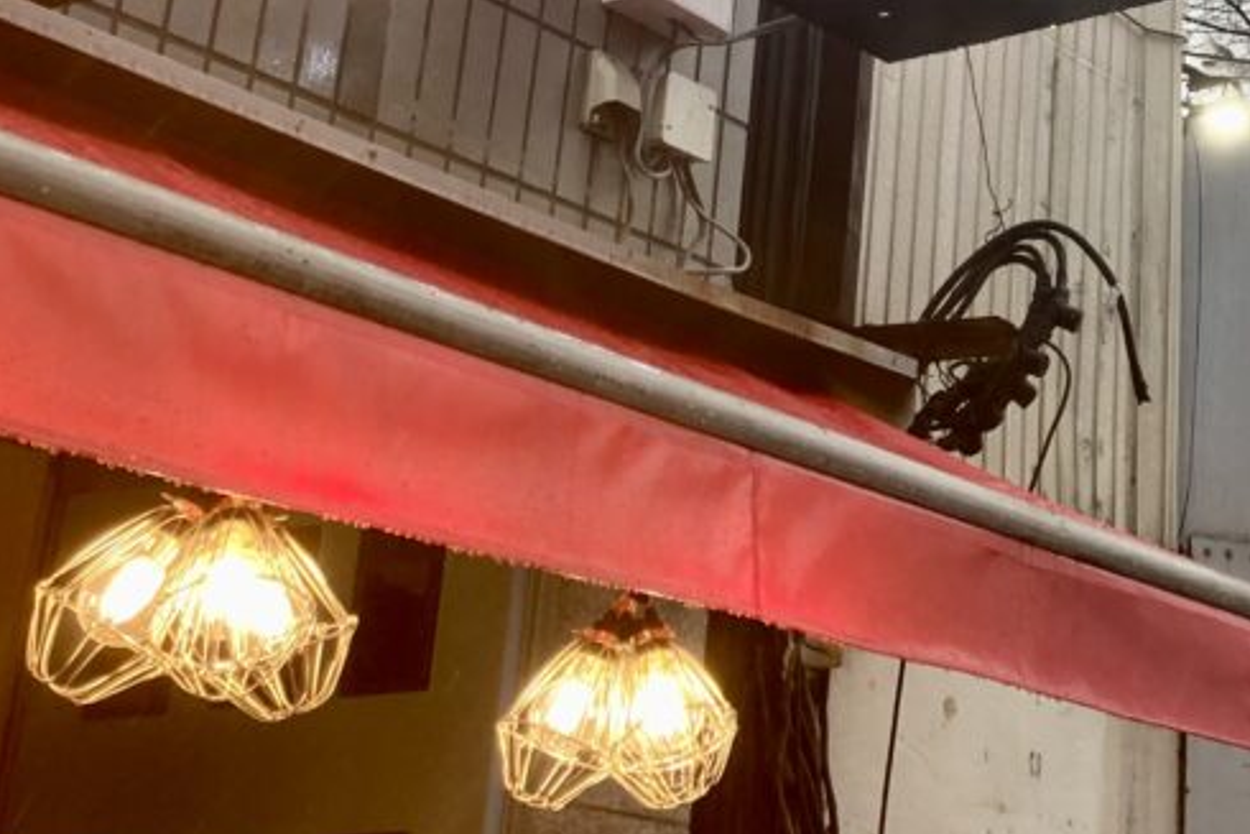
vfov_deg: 17.2
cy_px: -166
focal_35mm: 76
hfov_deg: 25.0
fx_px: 2640
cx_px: 1337
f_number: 1.8
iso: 20
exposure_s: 1/120
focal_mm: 3.99
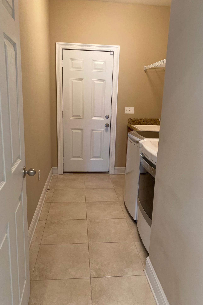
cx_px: 105
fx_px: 237
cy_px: 152
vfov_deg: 65.5
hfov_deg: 46.4
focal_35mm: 28
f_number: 1.8
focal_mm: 4.25
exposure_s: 1/60
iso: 250
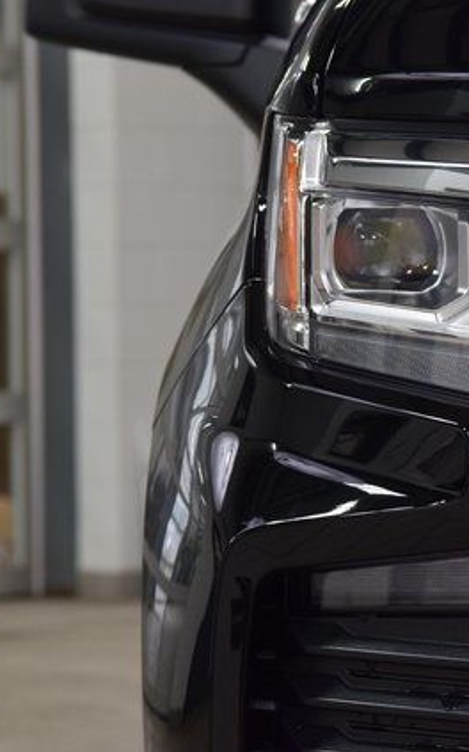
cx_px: 545
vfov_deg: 12.9
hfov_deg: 8.0
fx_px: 3316
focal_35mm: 162
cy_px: 378
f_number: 7.1
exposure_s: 1/30
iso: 720
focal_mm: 70
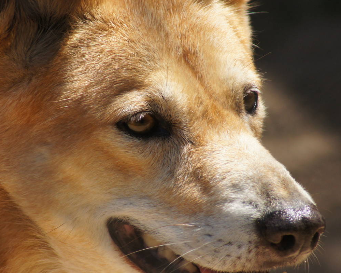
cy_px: 160
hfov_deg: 2.9
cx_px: 172
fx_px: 6822
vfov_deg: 2.3
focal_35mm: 676
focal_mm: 300
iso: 400
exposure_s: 1/640
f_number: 8
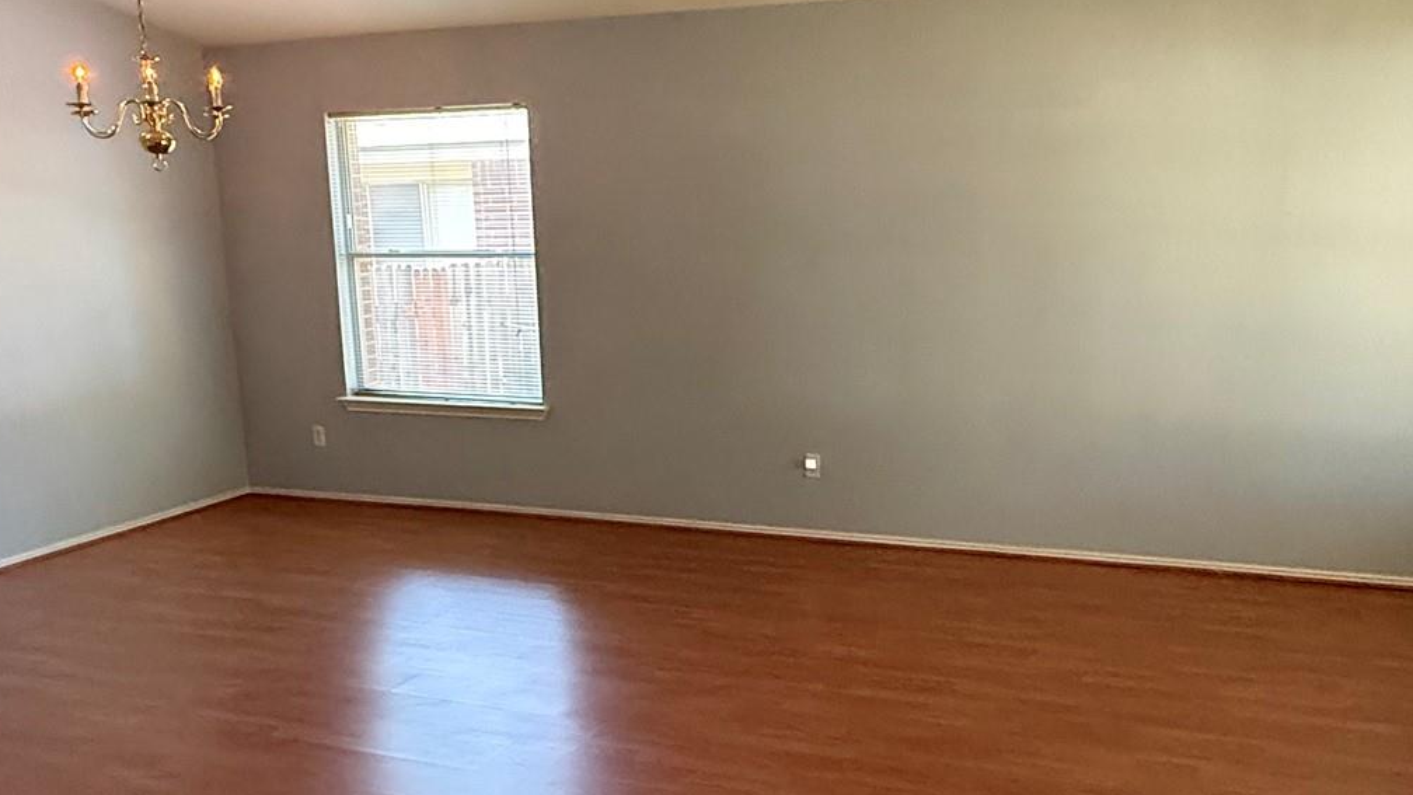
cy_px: 419
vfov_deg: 37.8
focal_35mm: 31
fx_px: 1161
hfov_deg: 62.3
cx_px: 809
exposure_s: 1/60
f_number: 2.2
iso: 800
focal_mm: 2.22
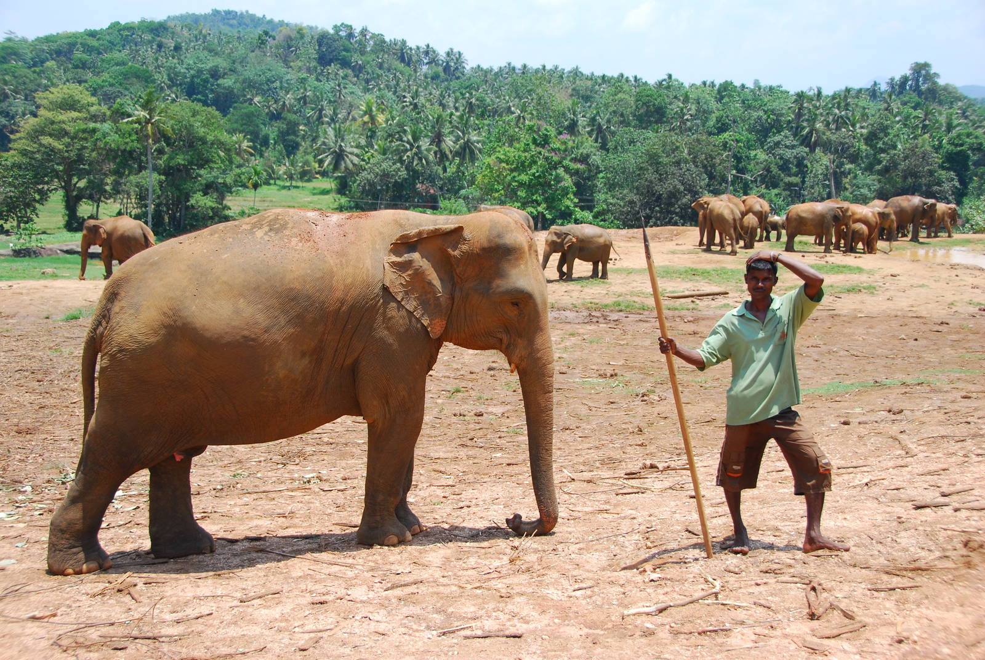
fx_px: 1192
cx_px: 492
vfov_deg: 30.9
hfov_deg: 44.9
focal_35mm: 44
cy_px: 330
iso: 200
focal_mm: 29
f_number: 5
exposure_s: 1/250
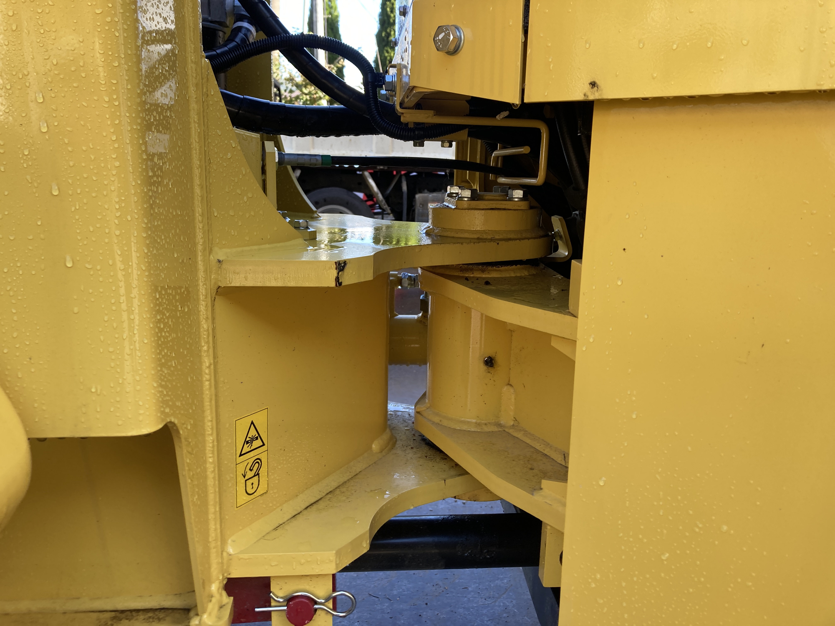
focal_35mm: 28
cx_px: 418
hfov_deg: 63.4
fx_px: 675
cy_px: 313
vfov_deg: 49.7
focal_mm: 3.99
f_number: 1.8
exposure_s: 1/121
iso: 32
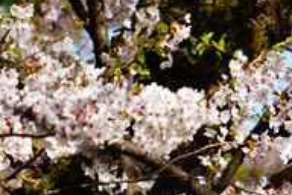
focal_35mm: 599
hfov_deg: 3.4
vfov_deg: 2.3
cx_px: 389
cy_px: 132
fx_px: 4858
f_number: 8
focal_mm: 144
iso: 125
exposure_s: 1/250
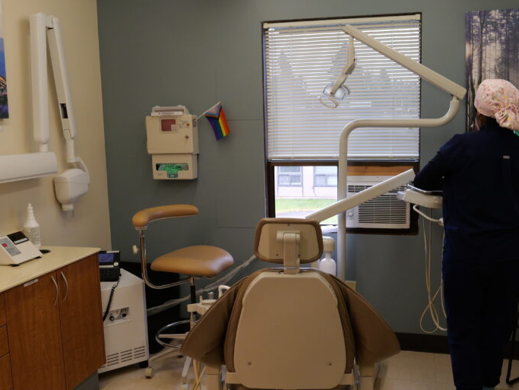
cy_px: 208
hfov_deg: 51.3
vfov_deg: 39.7
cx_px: 275
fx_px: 540
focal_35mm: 36
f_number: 4.5
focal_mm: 12
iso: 640
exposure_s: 1/60
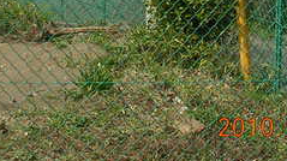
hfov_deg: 19.0
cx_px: 28
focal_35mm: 111
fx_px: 844
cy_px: -101
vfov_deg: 10.4
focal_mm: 5.8
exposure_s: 1/294
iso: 50
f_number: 5.6
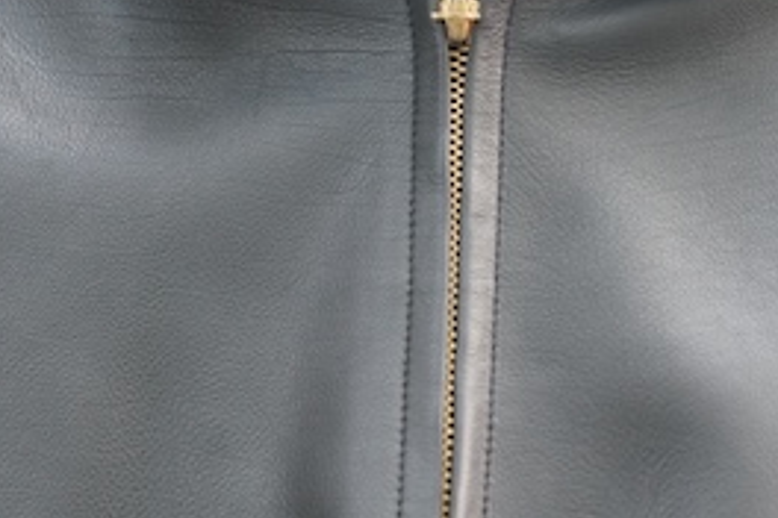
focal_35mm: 195
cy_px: 414
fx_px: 4214
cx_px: 360
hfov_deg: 10.5
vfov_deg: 7.0
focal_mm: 86
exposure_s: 1/160
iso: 1250
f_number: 4
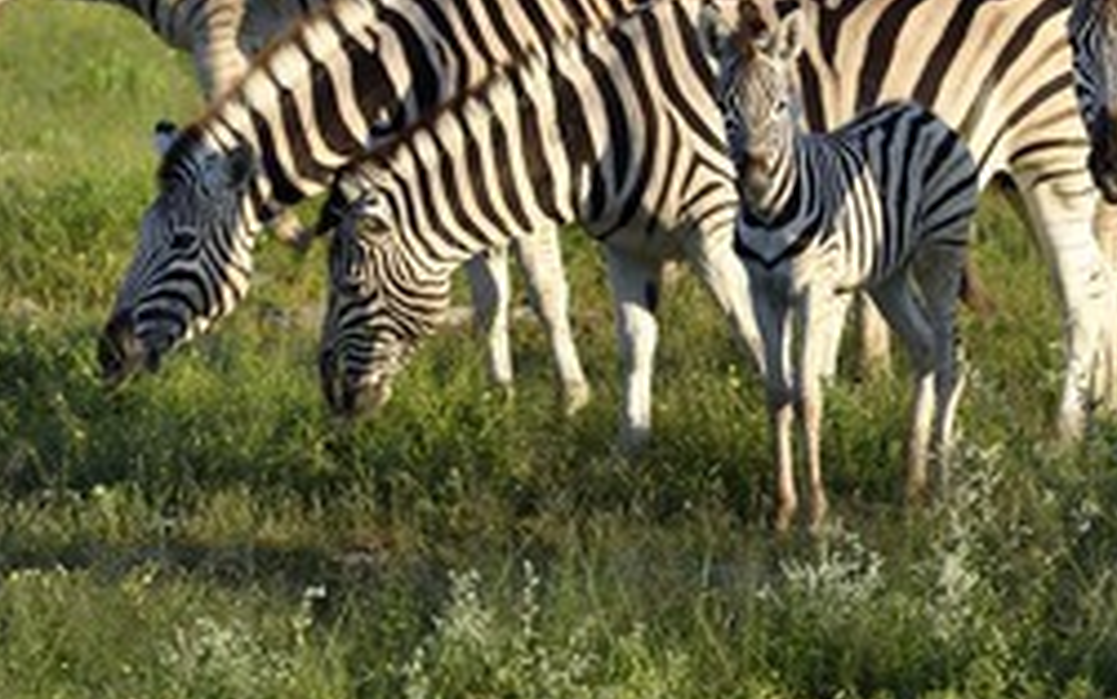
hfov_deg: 4.4
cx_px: 668
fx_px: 14524
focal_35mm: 477
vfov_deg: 2.8
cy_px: 174
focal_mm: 280
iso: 400
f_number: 6.3
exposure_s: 1/800
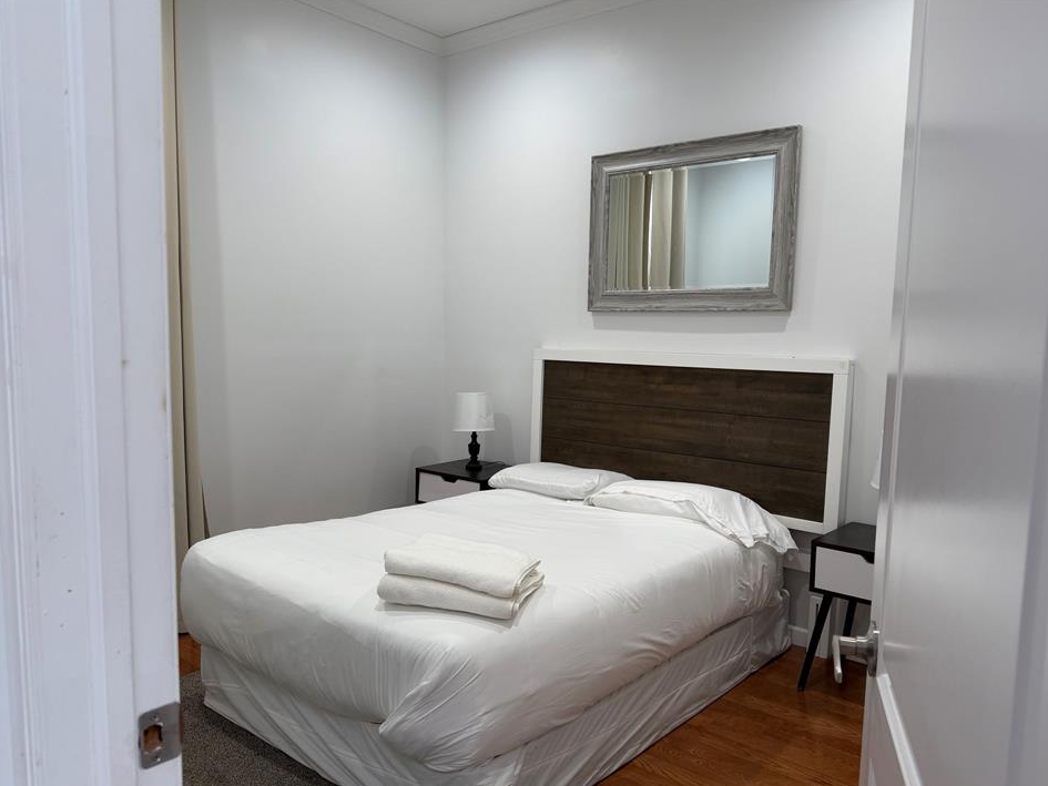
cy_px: 421
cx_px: 557
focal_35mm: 26
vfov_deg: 53.0
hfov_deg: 67.2
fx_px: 787
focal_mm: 6.76
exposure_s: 1/120
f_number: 1.78
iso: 125
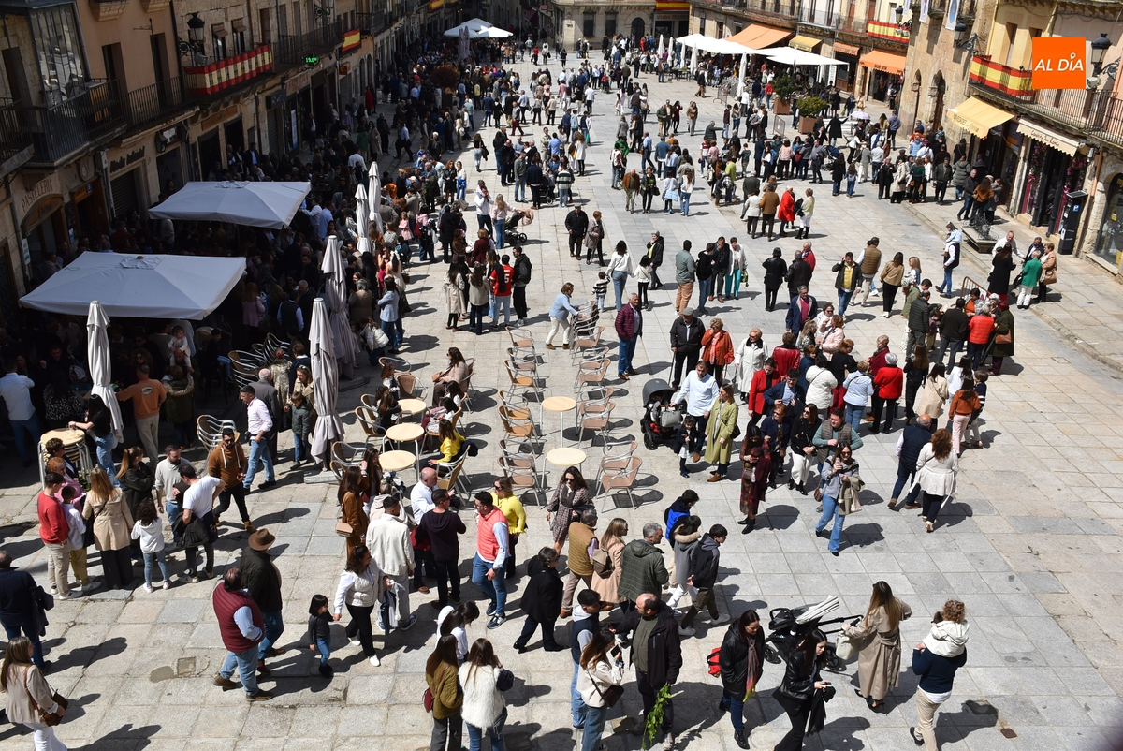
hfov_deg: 57.2
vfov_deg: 40.0
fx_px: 1030
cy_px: 376
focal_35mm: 33
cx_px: 562
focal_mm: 22
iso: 200
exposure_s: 1/400
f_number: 10
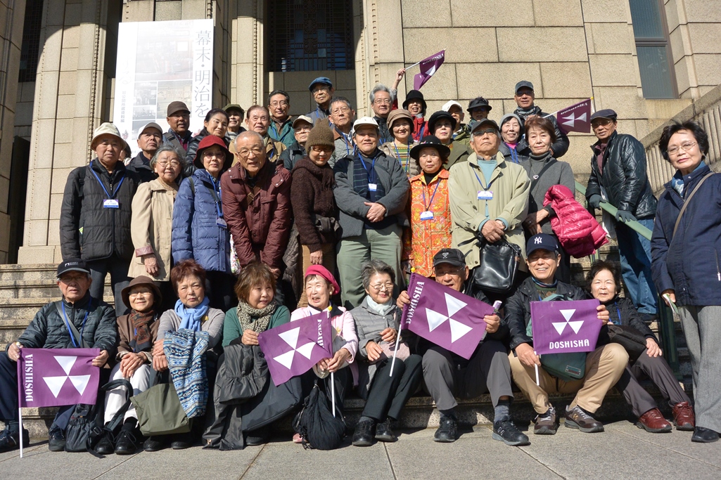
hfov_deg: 67.4
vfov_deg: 47.9
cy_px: 240
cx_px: 360
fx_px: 541
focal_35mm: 27
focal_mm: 10
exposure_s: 1/1250
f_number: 6.3
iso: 160
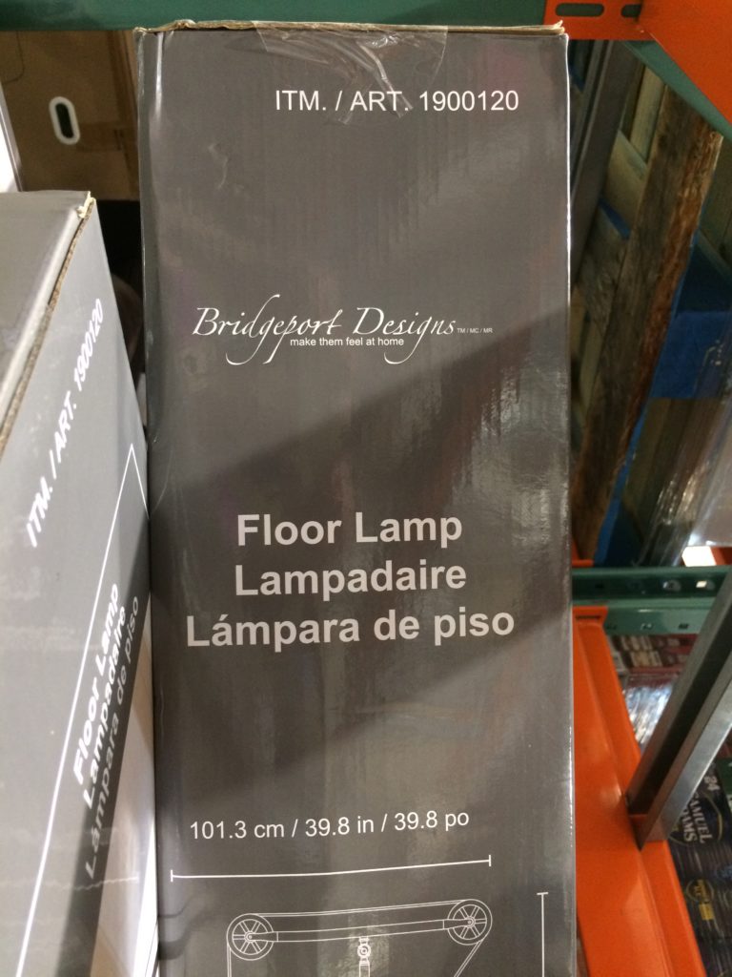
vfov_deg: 61.7
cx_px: 366
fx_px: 818
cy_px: 488
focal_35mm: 29
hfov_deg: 48.2
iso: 320
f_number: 2.2
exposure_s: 1/24
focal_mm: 4.15
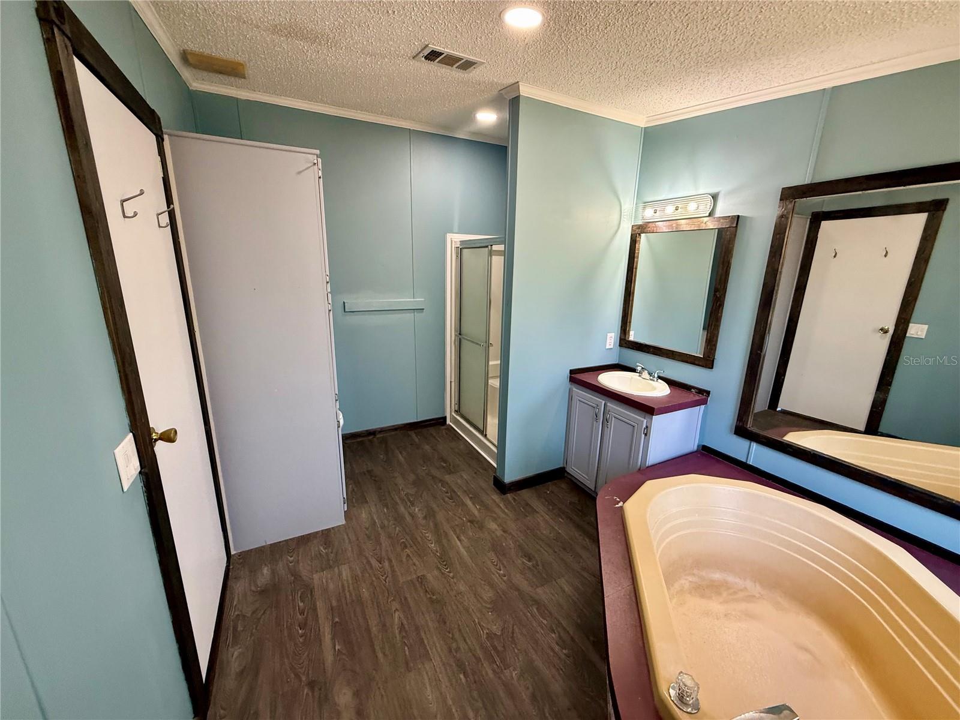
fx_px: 388
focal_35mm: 14
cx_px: 480
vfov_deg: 85.7
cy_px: 360
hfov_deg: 102.1
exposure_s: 1/120
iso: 250
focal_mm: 2.22
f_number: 2.2
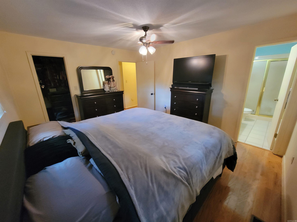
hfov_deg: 106.2
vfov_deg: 89.9
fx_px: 112
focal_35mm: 13
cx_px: 148
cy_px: 111
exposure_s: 1/30
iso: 640
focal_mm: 2.2
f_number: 2.2
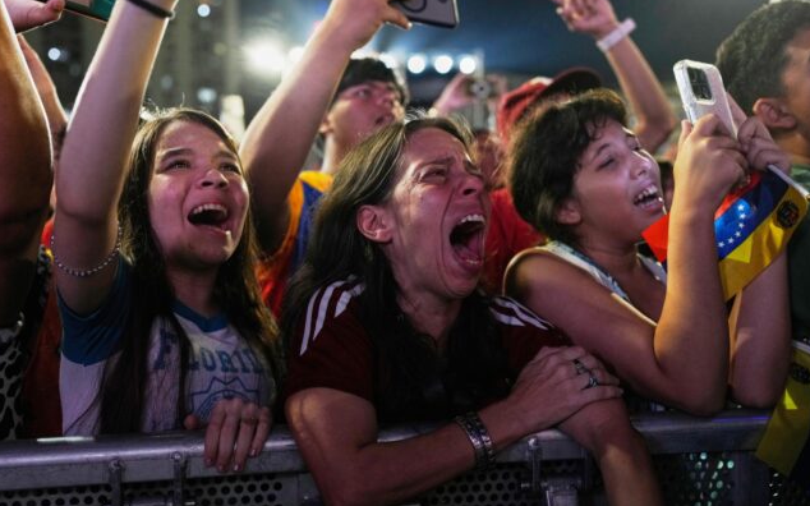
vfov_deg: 35.3
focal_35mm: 36
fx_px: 795
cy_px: 252
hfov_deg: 54.0
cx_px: 405
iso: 2000
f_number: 2.5
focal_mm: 35
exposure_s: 1/100
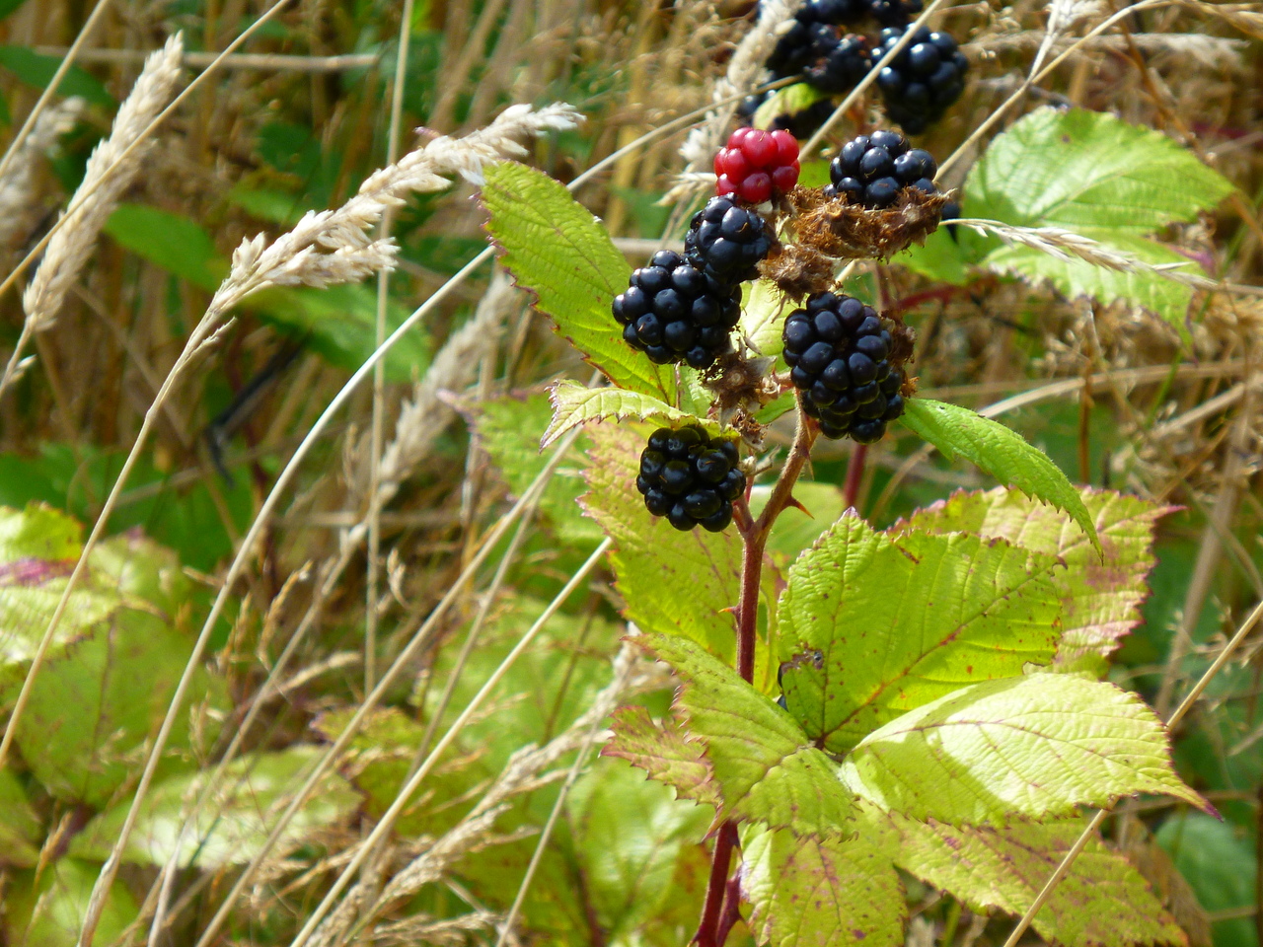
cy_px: 474
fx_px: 9122
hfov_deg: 7.9
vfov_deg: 5.9
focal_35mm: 250
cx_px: 632
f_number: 5.9
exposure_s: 1/125
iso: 125
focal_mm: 36
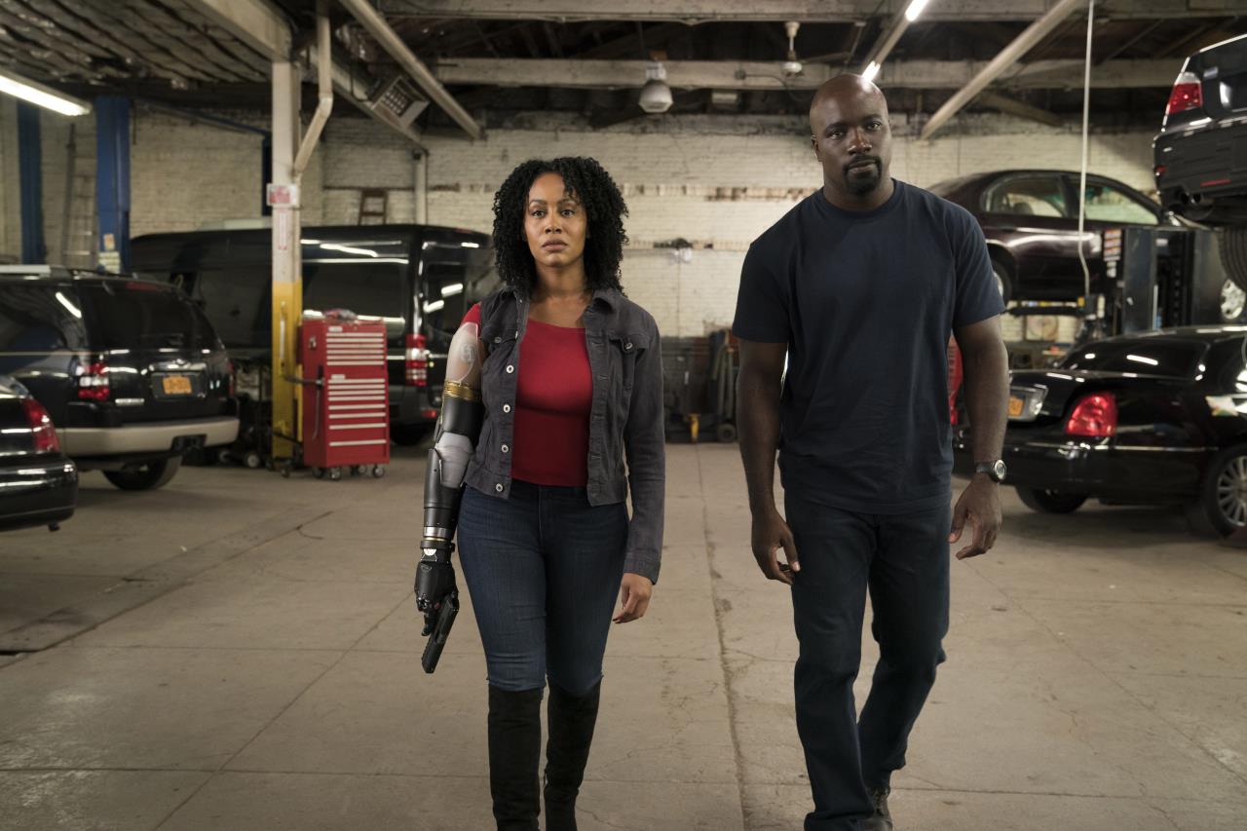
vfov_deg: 35.0
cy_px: 416
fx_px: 1316
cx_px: 624
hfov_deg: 50.7
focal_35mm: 38
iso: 3200
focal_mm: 38
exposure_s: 1/125
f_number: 4
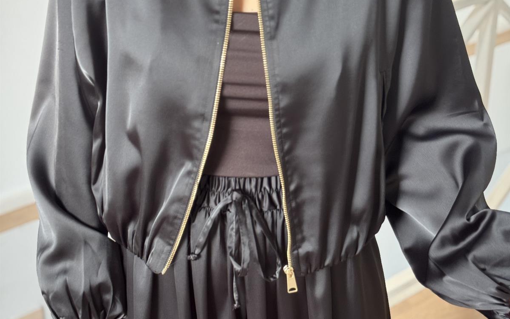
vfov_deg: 19.1
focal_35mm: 68
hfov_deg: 30.2
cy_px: 168
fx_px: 945
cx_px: 255
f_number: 1.78
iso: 200
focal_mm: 6.76
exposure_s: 1/60
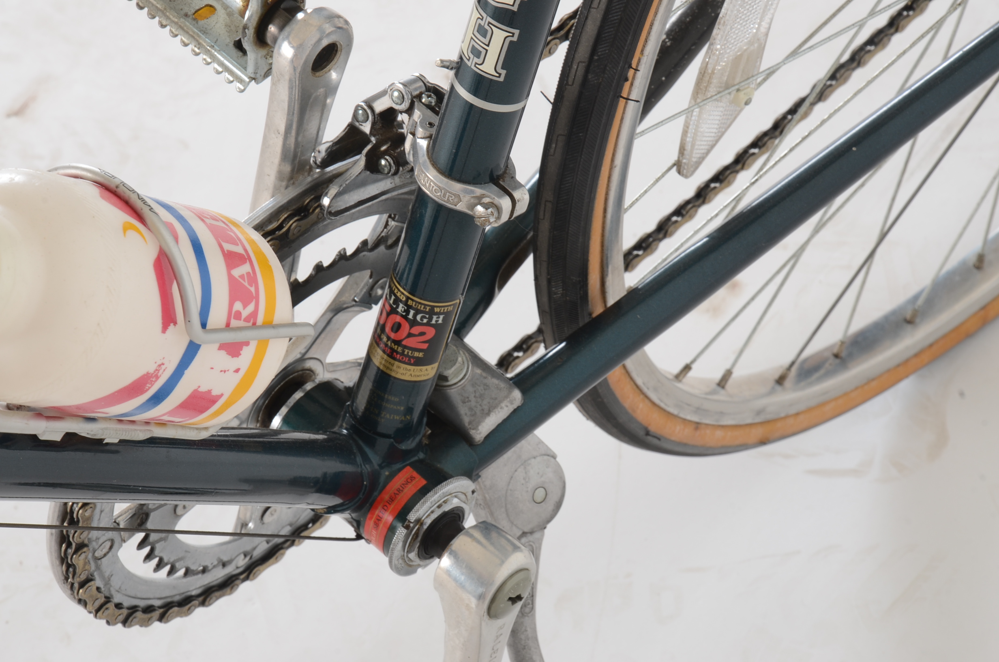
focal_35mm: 158
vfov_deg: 8.7
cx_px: 500
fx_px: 4362
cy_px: 331
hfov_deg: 13.1
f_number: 16
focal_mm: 105
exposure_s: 1/80
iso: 160
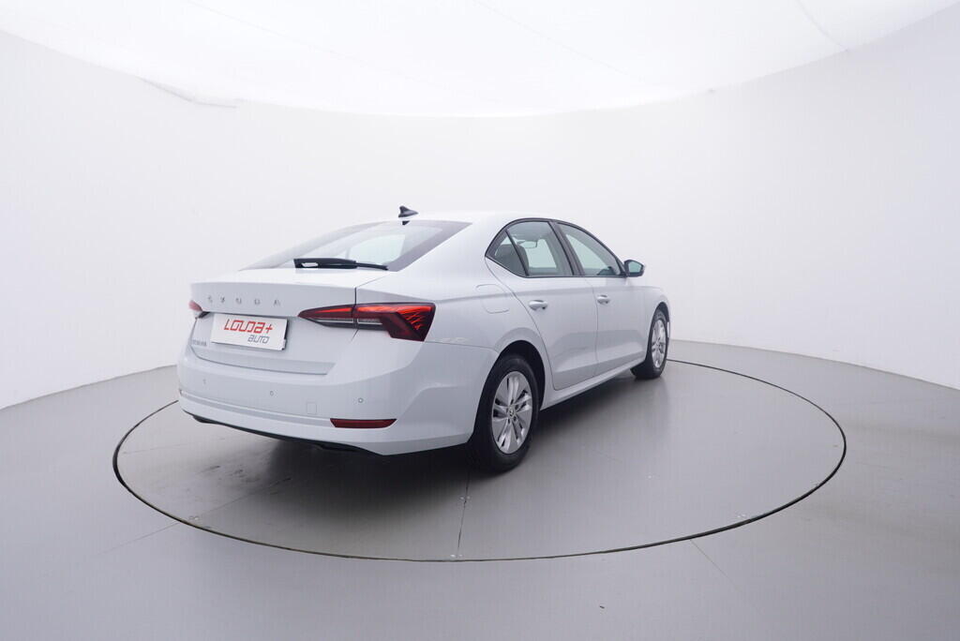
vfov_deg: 56.2
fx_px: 600
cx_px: 480
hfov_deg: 77.3
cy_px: 320
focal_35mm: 22
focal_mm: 15
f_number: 5
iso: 200
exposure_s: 1/80
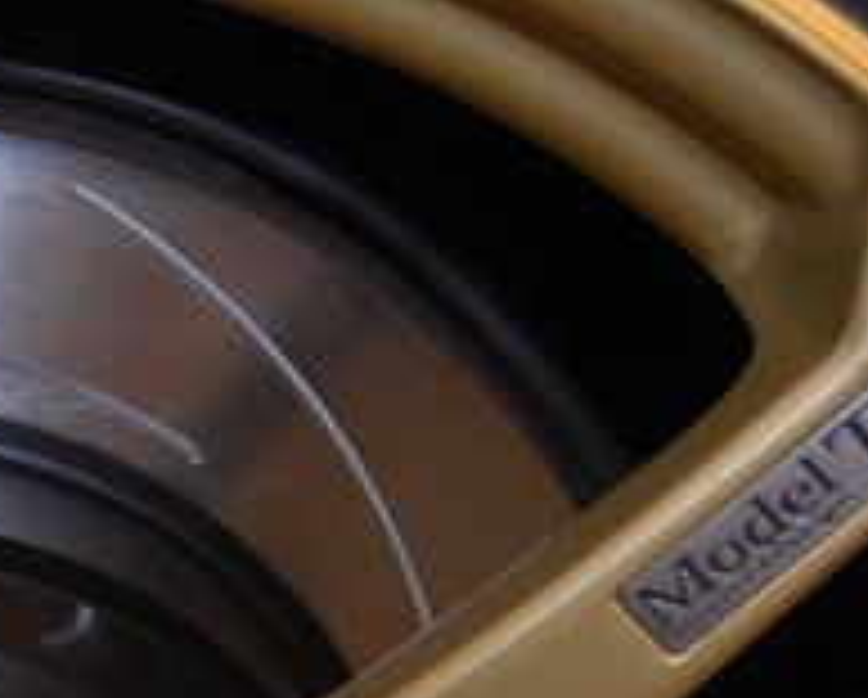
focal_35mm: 121
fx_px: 3113
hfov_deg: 15.4
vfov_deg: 12.5
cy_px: 775
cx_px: -139
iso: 400
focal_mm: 26
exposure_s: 1/60
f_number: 4.2
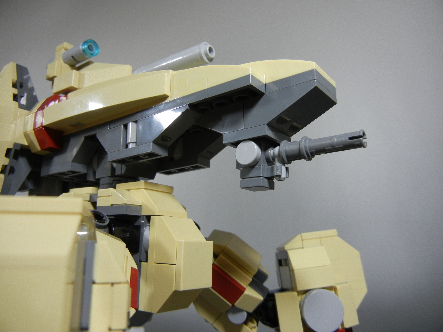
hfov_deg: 60.0
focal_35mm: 30
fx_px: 384
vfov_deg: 46.8
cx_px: 222
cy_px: 166
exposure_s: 1/70.3
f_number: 3.5
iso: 400
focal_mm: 5.4
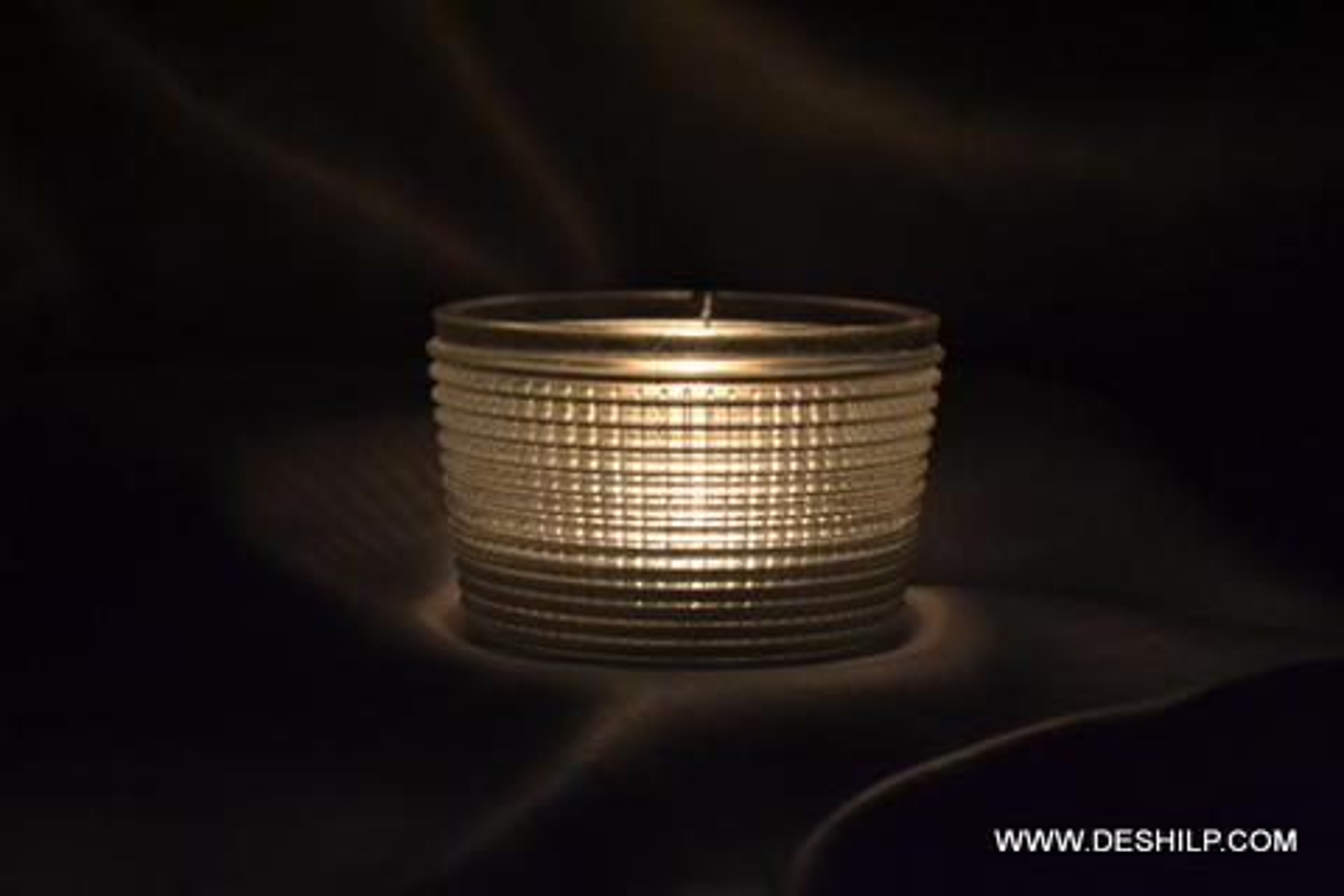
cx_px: 672
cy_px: 448
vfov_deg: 16.6
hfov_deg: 24.6
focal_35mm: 82
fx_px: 3080
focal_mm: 55
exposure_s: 1/15
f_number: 5.6
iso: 720
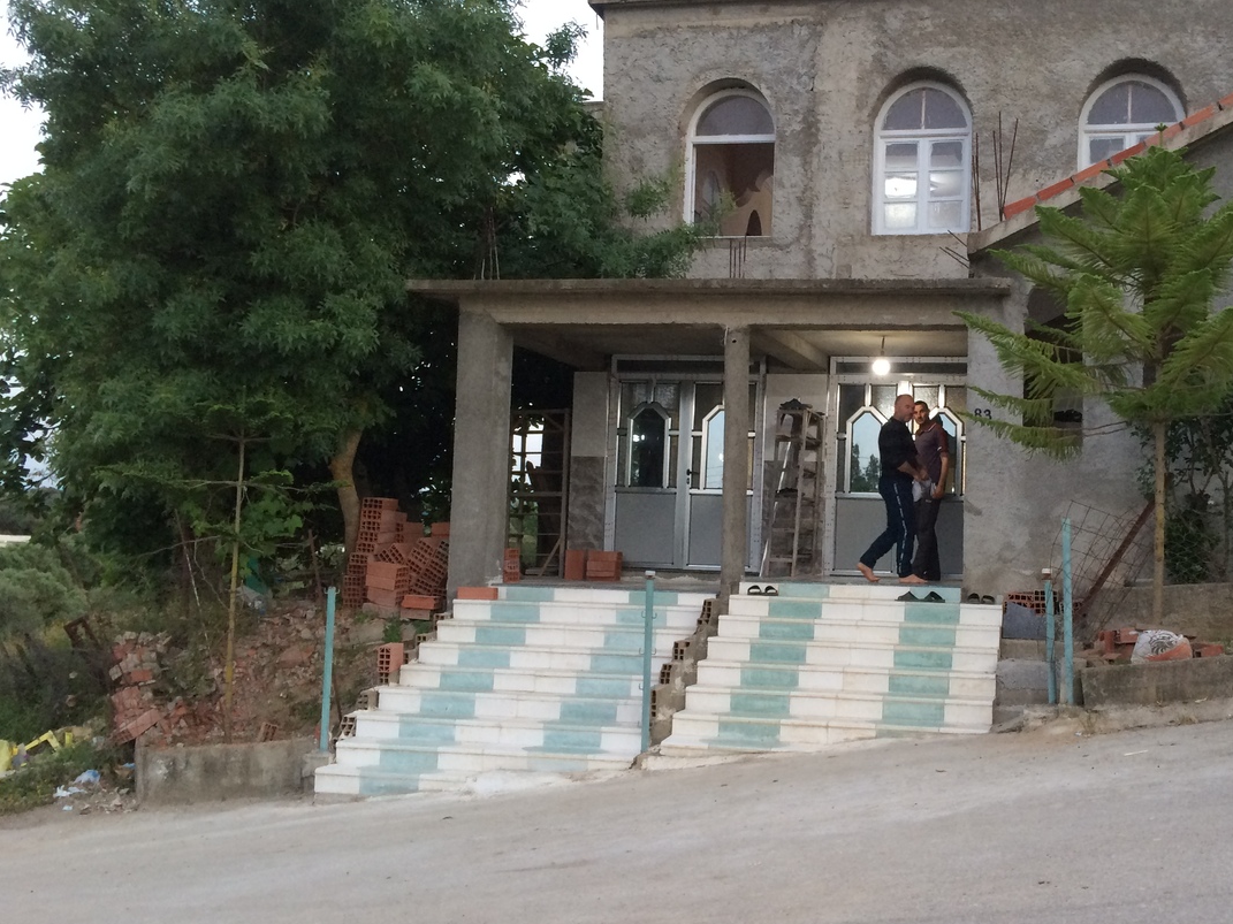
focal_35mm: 39
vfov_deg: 36.8
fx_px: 1389
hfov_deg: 47.1
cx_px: 822
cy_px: 467
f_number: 2.2
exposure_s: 1/33
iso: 80
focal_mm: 4.15
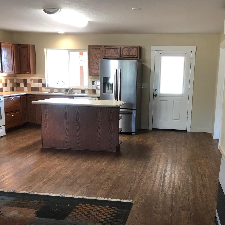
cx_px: 137
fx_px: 294
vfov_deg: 41.7
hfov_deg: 41.6
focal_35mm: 40
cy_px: 134
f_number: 1.8
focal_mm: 3.99
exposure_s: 1/24
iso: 40
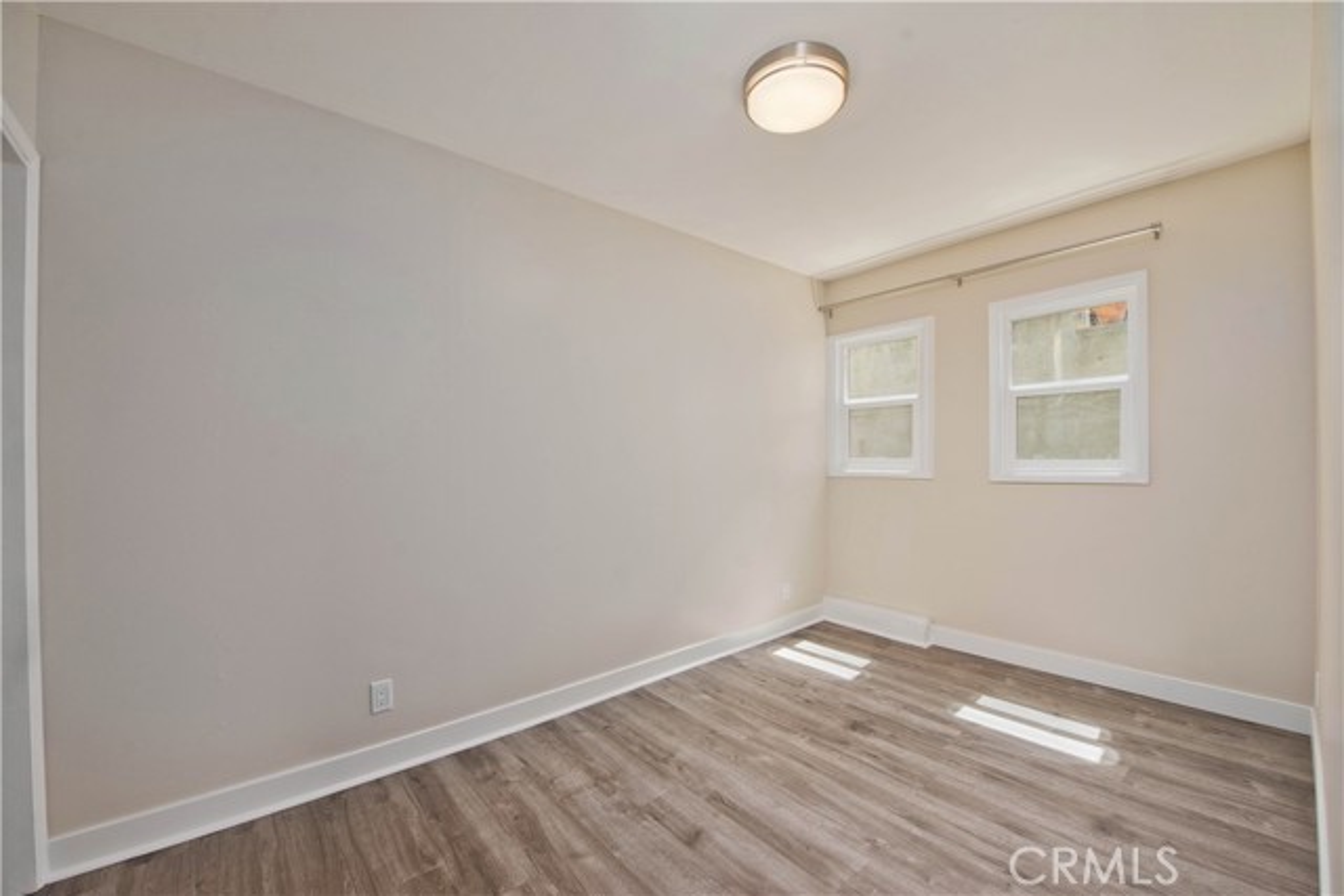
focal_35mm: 14
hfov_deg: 104.2
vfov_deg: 81.2
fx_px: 523
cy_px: 448
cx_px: 672
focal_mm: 14
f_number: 5.6
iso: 400
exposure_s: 1/400
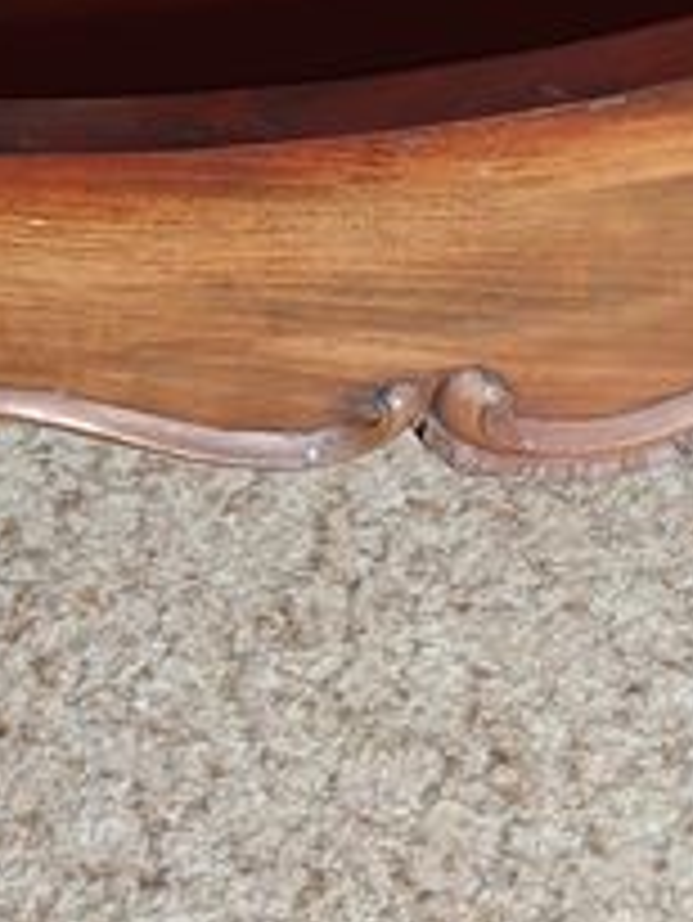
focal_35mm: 127
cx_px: 261
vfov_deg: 15.4
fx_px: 3386
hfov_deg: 11.7
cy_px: 175
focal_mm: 4.3
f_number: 1.5
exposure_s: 1/14
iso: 250
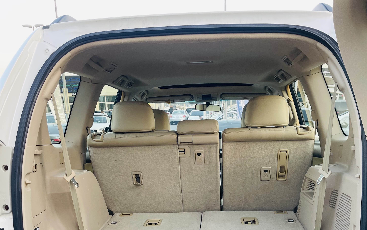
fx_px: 370
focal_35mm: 37
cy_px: 219
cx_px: 192
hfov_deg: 52.7
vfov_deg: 32.3
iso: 100
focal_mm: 5.1
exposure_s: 1/121
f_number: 1.6
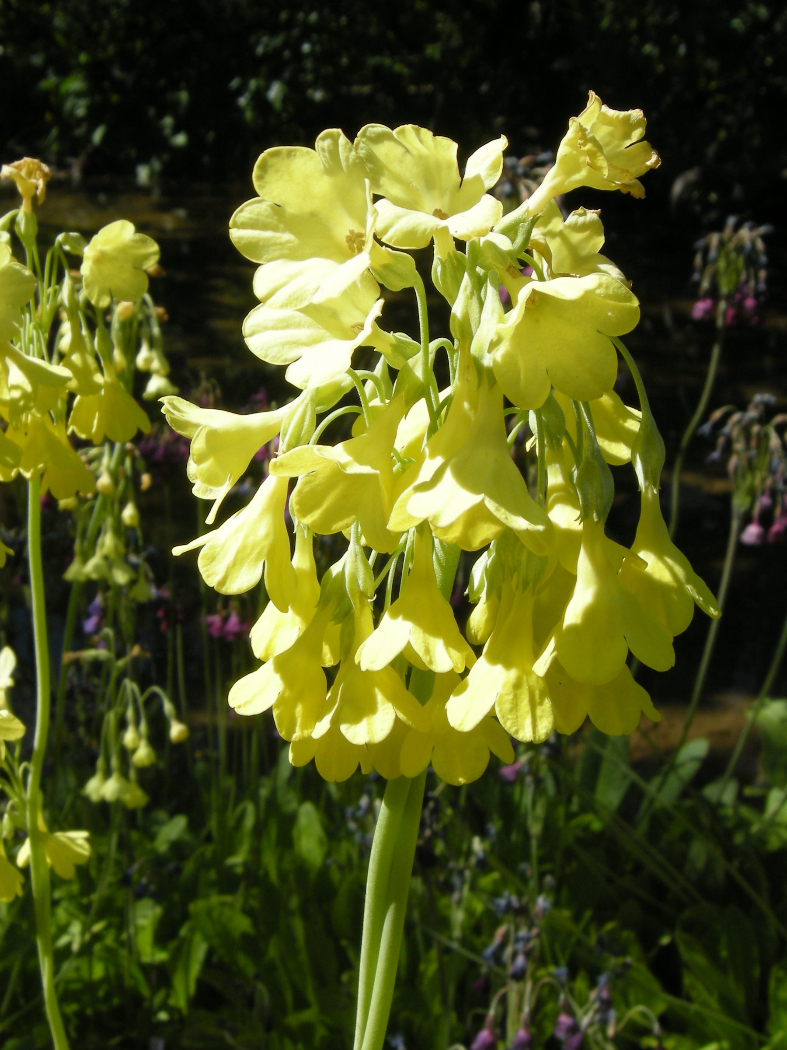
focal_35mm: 35
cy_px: 525
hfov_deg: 40.7
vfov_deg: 52.6
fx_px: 1061
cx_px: 394
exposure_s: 1/214
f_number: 6.1
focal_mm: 7.5
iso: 64
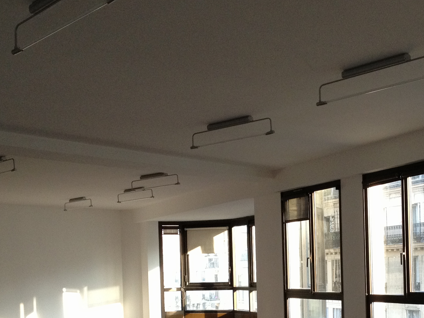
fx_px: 808
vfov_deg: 21.8
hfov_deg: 29.2
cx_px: 283
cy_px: 281
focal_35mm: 66
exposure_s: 1/120
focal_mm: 4.28
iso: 160
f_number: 2.4
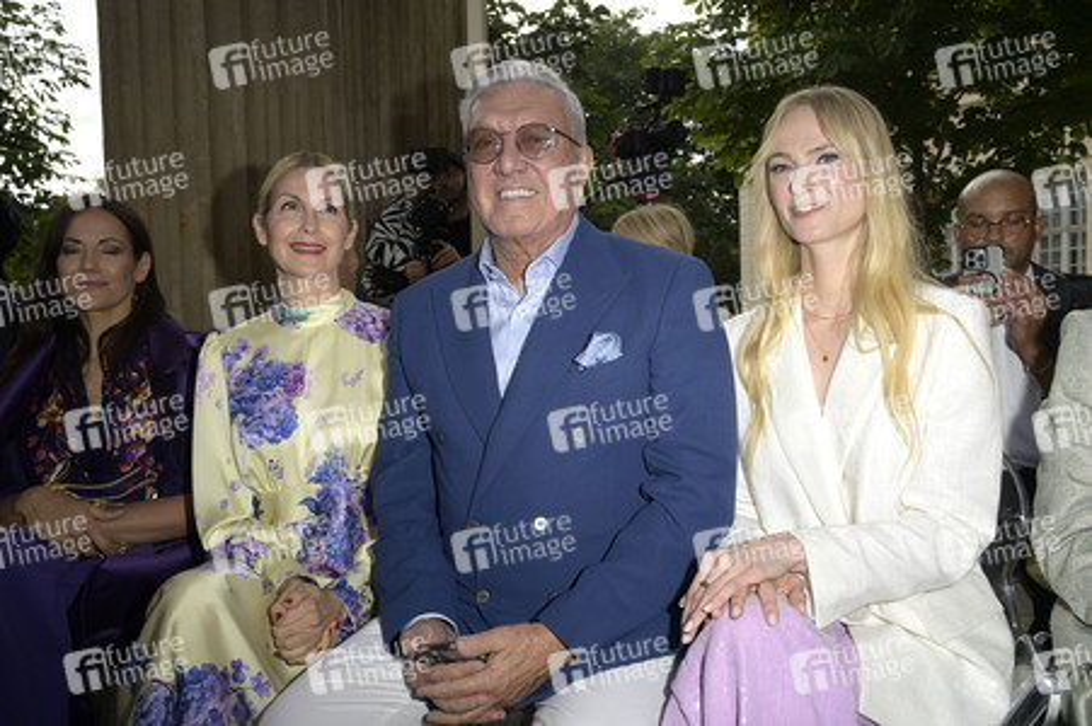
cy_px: 363
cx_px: 546
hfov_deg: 58.8
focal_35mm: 32
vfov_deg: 41.1
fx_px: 970
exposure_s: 1/250
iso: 500
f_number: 10
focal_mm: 32
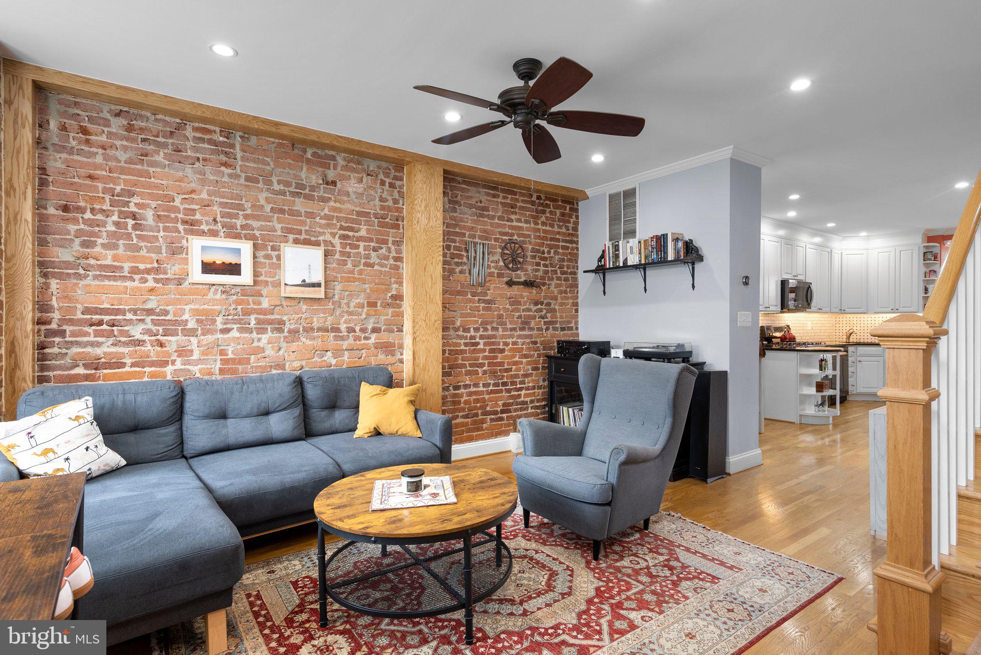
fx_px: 463
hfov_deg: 93.3
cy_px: 328
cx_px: 490
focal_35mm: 17
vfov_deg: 70.5
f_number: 8
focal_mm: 17
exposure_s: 1/2.5
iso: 320
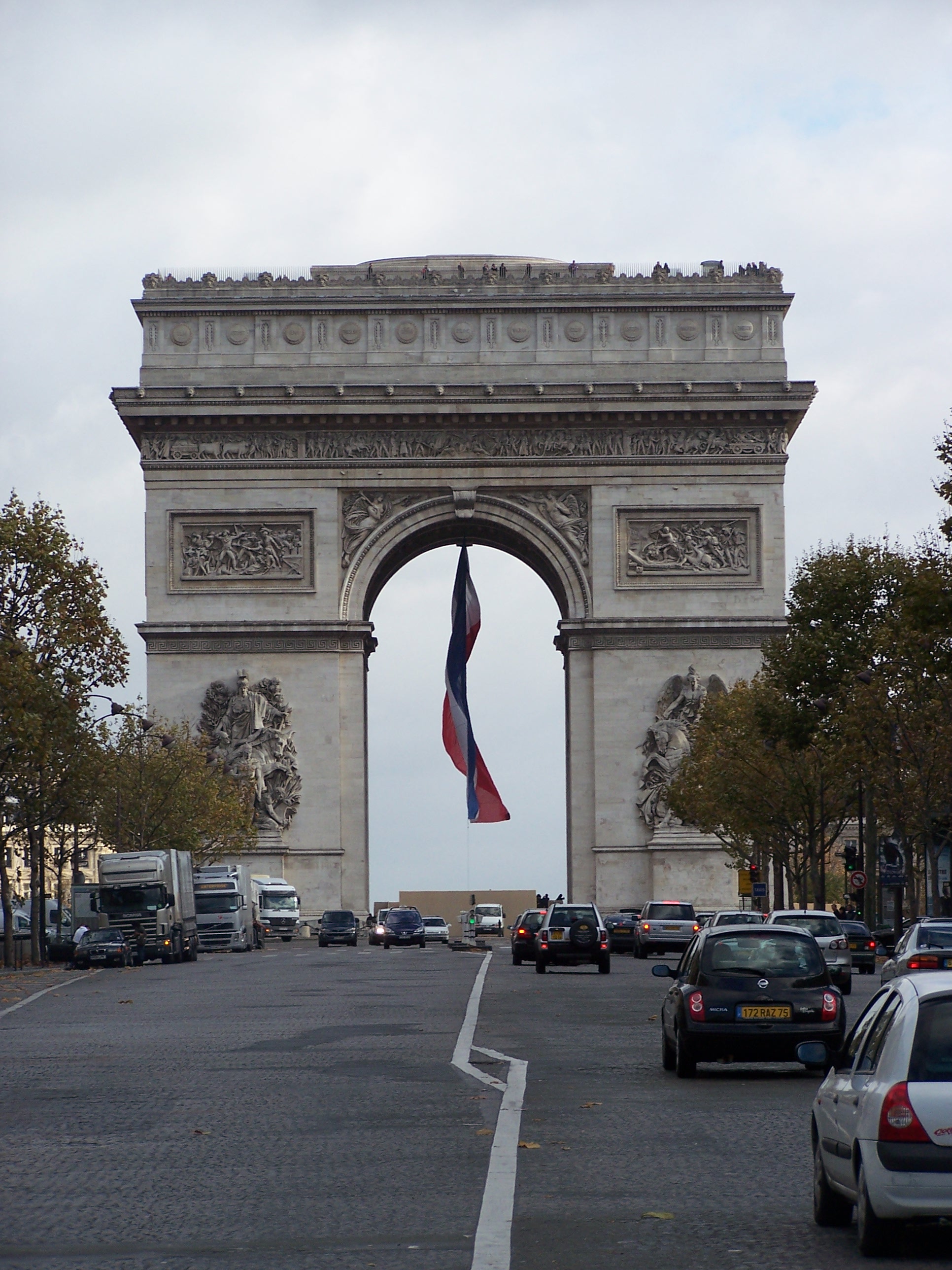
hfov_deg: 10.7
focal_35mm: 139
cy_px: 635
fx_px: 5097
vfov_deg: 14.2
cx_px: 476
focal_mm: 23.1
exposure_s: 1/750
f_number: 3.2
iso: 80
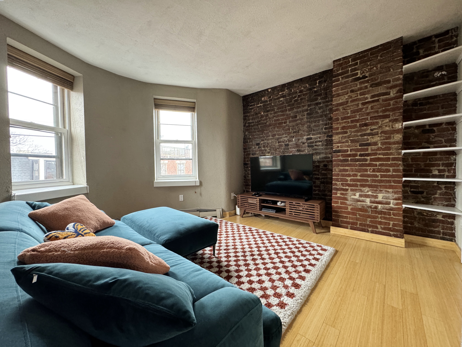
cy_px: 174
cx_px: 231
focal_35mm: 14
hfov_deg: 102.1
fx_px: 187
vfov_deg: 85.7
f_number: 2.2
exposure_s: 1/60
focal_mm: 2.22
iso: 400
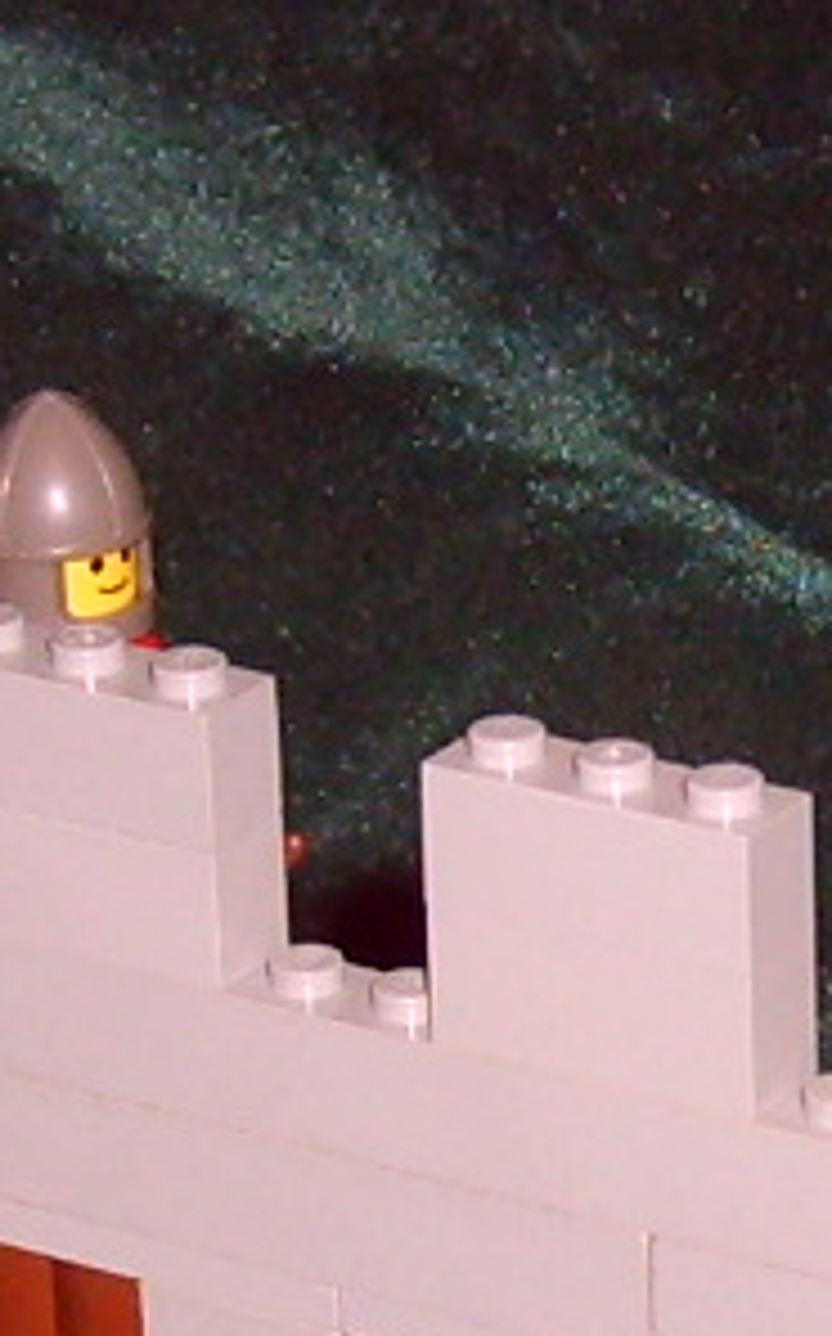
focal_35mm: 68
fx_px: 2473
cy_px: 760
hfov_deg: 18.4
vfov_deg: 30.2
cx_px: 908
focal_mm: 5.8
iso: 100
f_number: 2.8
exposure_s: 1/45
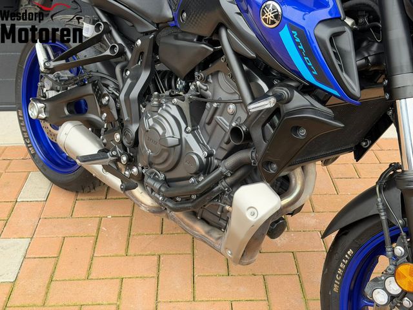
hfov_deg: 39.7
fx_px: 573
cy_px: 155
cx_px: 206
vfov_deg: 30.3
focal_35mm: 48
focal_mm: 6.76
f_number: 1.78
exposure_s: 1/279
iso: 80
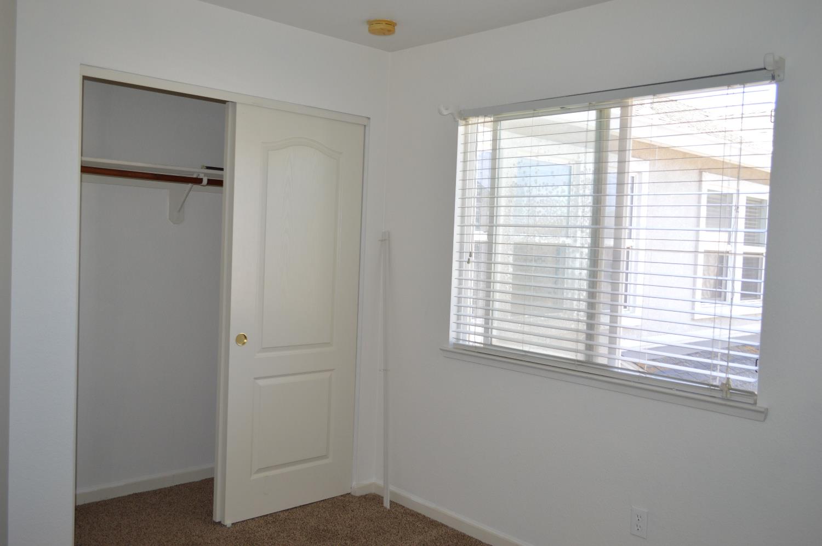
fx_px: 684
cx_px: 411
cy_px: 273
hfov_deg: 62.0
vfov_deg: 43.5
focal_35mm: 30
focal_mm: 20
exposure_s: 1/125
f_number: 4
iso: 360
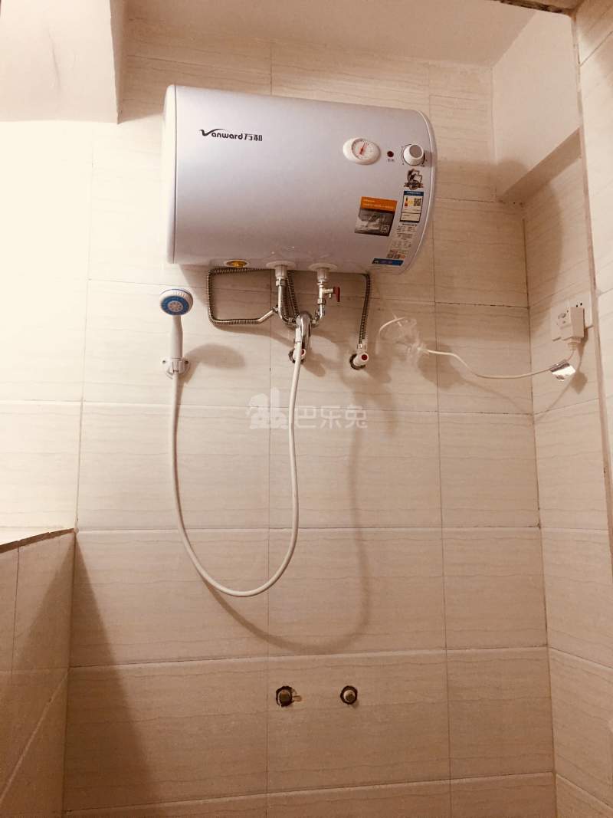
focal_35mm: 29
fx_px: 685
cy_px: 409
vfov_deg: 61.7
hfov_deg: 48.2
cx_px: 306
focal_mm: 4.15
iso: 64
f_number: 2.2
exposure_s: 1/33
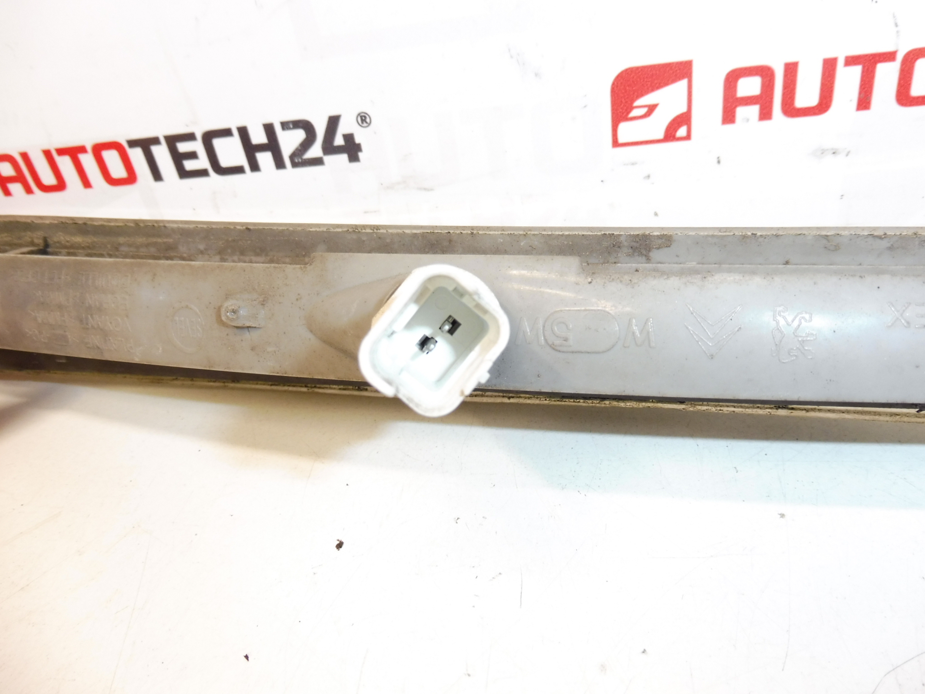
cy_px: 347
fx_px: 641
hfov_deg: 71.6
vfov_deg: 56.8
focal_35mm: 24
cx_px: 462
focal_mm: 4.3
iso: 200
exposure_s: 1/60
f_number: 3.5
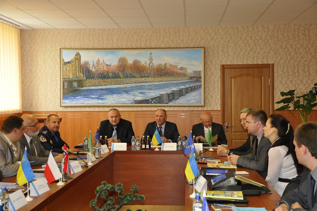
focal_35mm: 48
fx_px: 422
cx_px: 158
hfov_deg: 41.2
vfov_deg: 28.0
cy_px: 106
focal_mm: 32
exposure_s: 1/60
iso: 800
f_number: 4.2
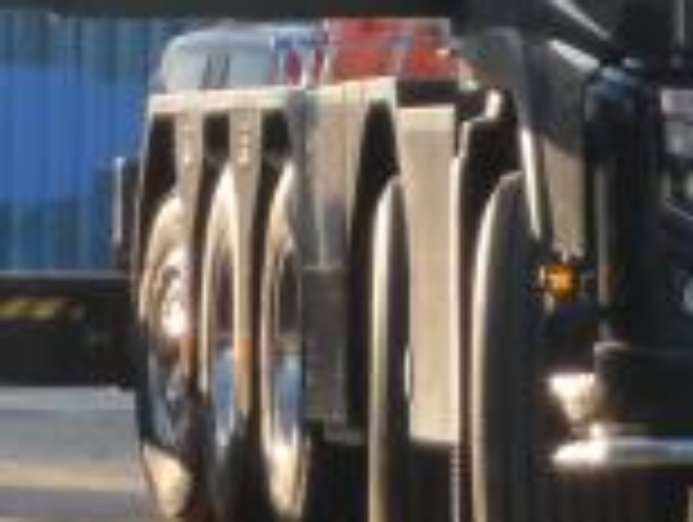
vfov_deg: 2.7
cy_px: -306
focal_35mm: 549
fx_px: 11008
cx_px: 900
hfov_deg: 3.6
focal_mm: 24.1
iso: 160
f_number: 4.8
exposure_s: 1/250
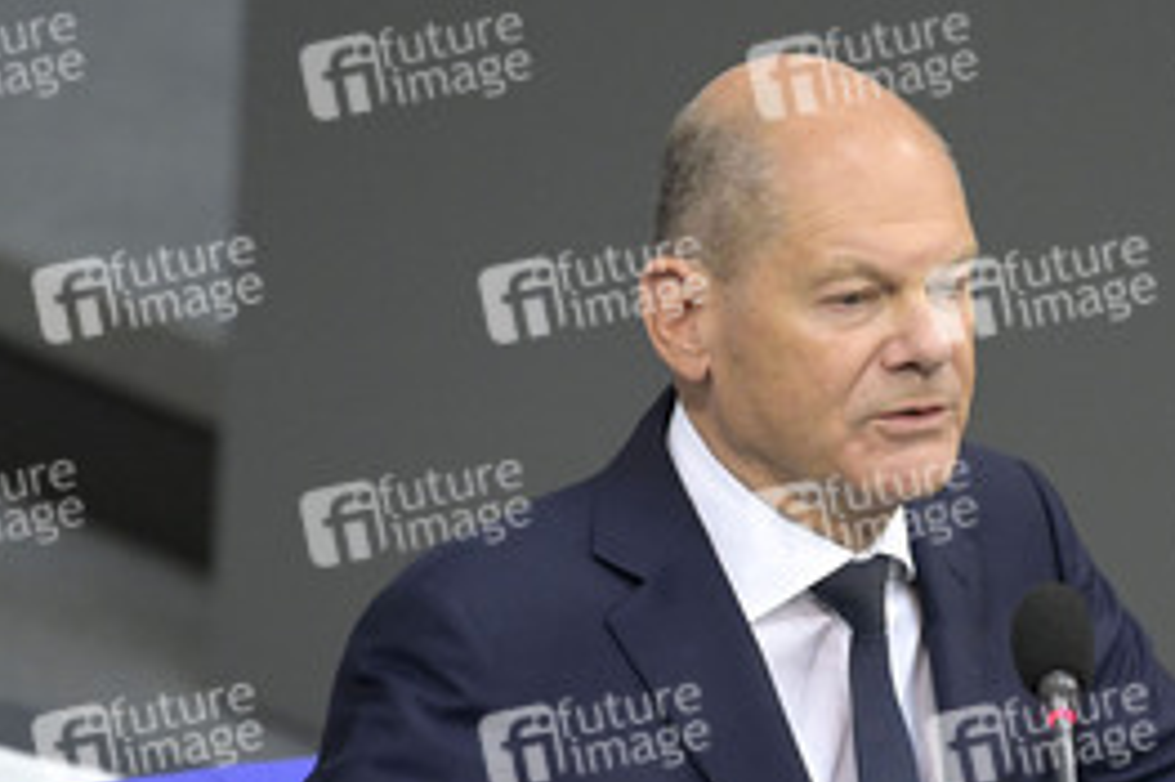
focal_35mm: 790
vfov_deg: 1.7
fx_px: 25768
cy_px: 626
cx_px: 923
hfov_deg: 2.6
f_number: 5.6
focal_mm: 460
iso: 8000
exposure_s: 1/400
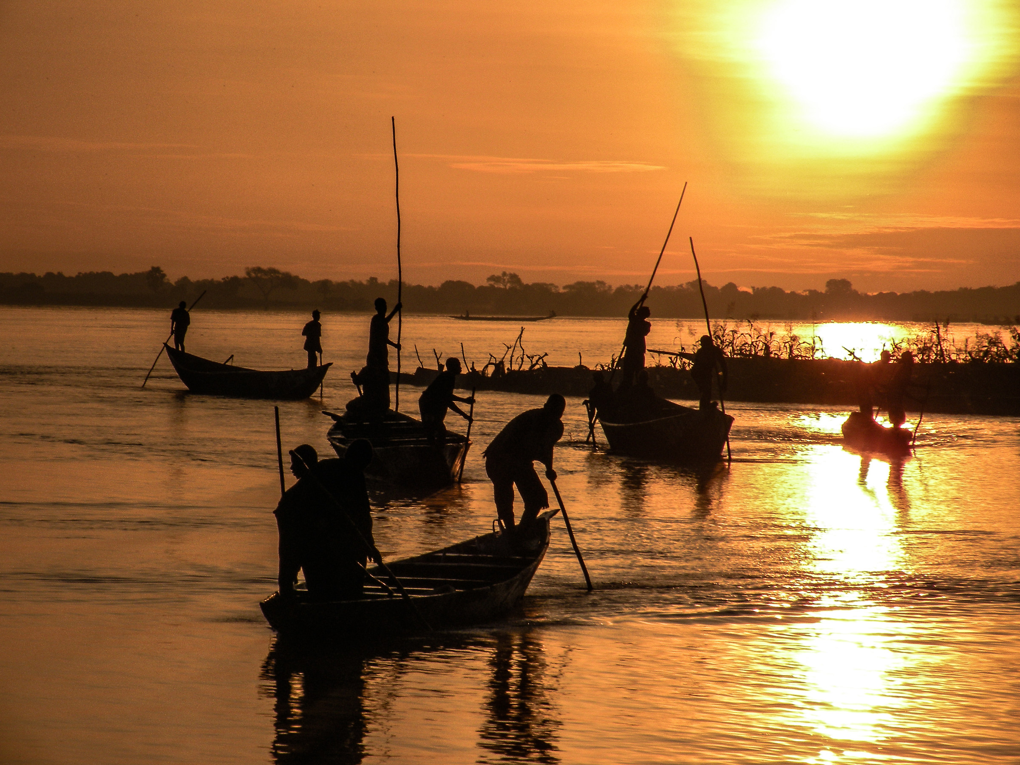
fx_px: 7190
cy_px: 382
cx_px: 510
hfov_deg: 8.1
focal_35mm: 244
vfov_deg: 6.1
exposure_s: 1/680
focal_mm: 43.1
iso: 64
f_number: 8
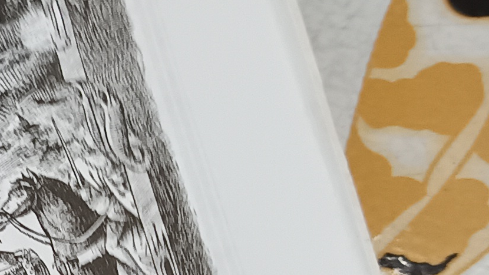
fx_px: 1634
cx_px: -140
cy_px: 237
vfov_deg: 9.6
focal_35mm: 126
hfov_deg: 16.2
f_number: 1.7
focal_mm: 5.31
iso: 857
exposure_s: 1/33.3
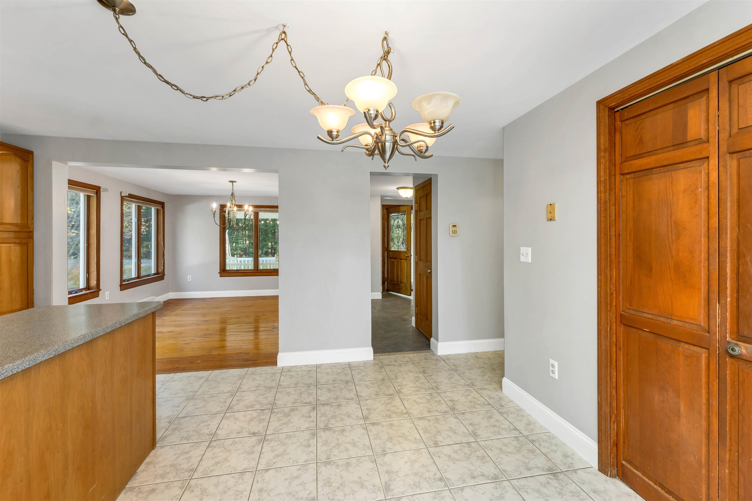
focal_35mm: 14
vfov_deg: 81.2
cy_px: 250
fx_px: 292
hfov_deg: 104.3
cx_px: 376
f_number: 8
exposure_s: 1/20
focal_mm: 14
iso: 400
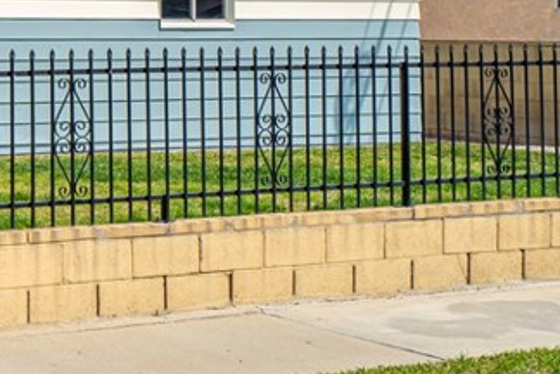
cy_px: -60
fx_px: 1571
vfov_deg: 13.2
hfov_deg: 17.9
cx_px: -294
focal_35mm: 101
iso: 200
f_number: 7.1
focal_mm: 32
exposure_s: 1/1250
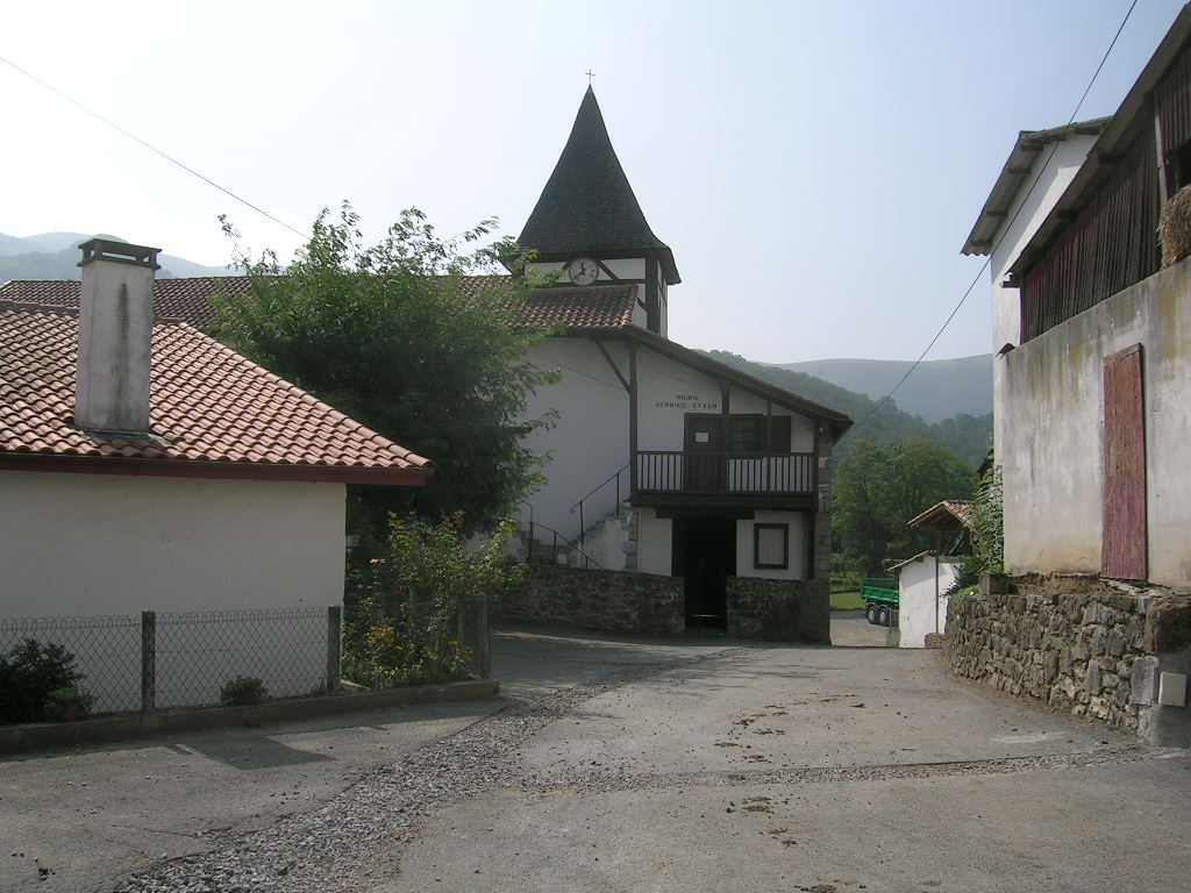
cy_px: 446
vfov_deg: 40.7
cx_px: 596
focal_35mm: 35
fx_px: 1204
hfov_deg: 52.6
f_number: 4.8
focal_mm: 5.4
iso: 50
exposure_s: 1/665
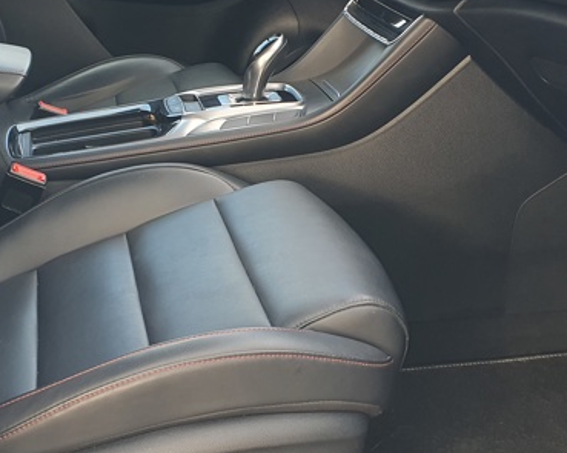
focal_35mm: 55
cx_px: 234
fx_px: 923
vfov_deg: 27.5
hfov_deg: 34.1
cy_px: 172
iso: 64
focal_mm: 4.32
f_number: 2.4
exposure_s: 1/100
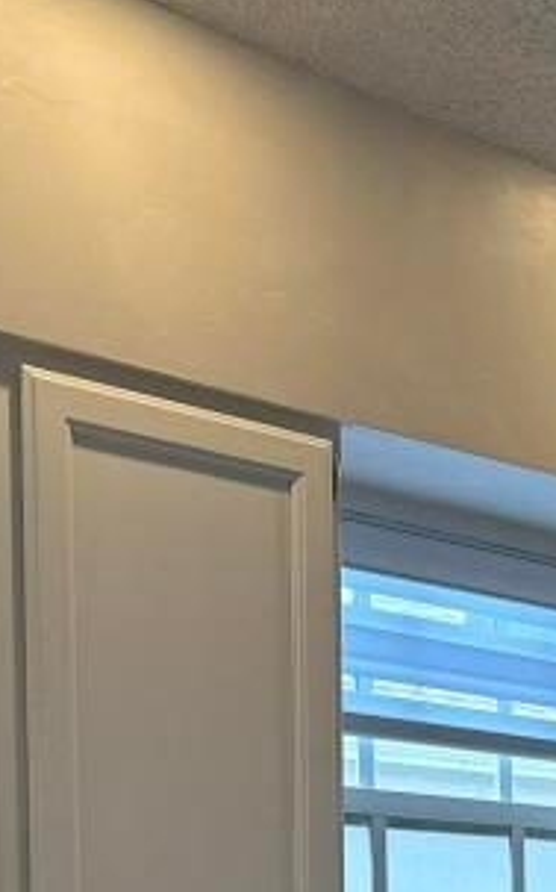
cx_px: 1109
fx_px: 2088
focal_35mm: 86
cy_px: 1113
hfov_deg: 13.1
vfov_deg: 22.0
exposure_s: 1/120
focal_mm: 6.86
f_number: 1.78
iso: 100
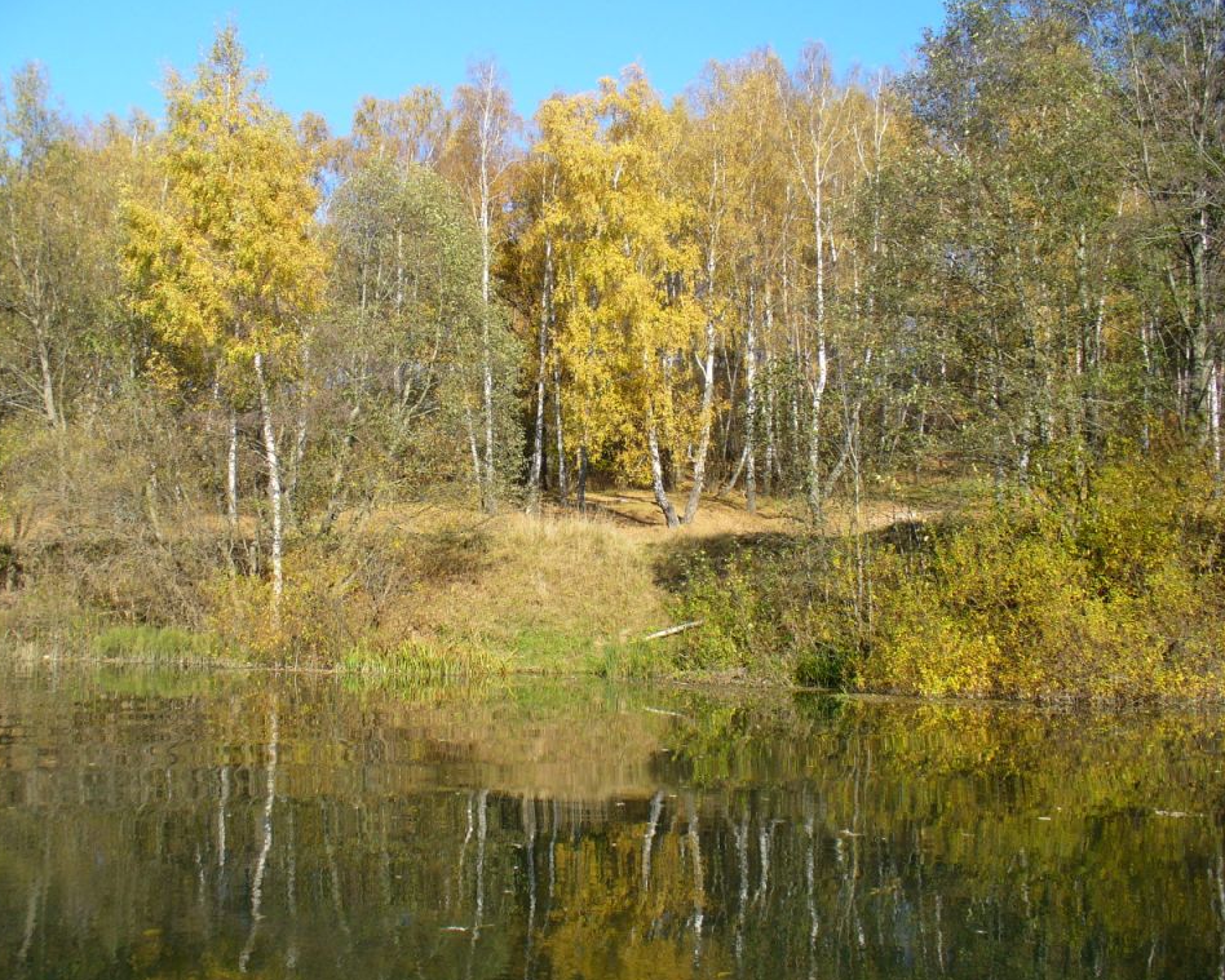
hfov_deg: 46.8
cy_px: 492
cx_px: 565
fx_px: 1414
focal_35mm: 39
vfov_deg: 38.2
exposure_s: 1/160
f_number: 5.6
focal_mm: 6.1
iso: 80
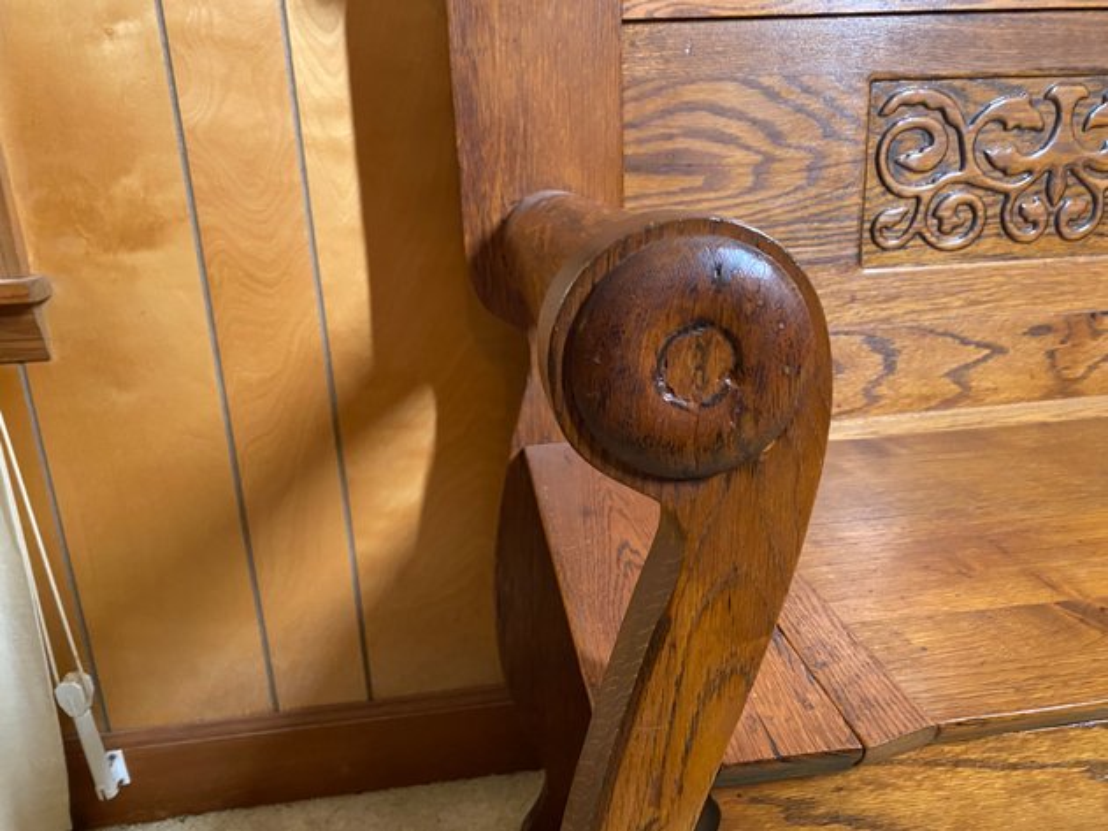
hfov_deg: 67.3
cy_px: 416
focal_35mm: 26
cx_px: 554
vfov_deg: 53.0
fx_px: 832
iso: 400
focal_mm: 4.25
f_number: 1.8
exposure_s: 1/40
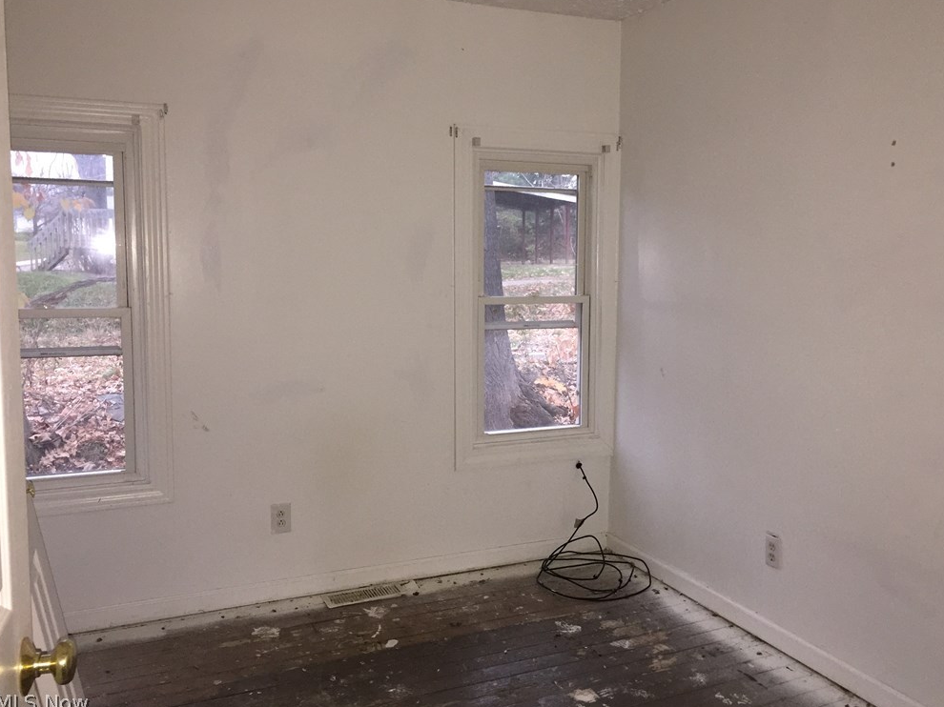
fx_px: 818
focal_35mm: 30
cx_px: 478
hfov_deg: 60.0
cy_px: 353
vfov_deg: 46.8
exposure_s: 1/16
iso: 200
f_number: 2.2
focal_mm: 4.15
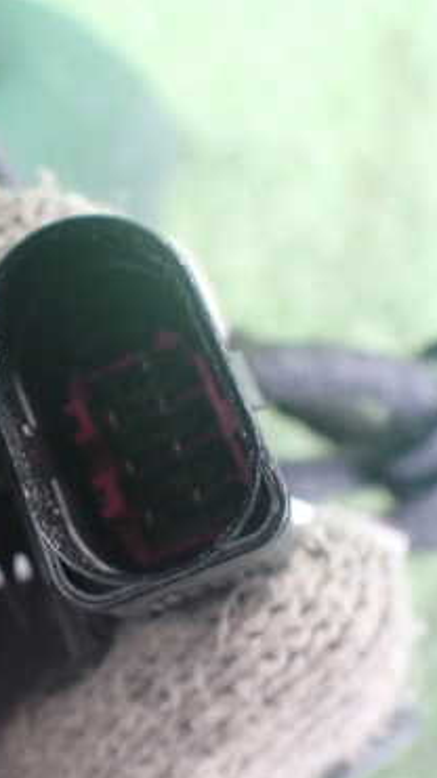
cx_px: 67
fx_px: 1092
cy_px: 435
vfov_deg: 39.1
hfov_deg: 22.2
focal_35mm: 53
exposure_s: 1/30
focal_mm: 5.4
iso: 800
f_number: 2.3
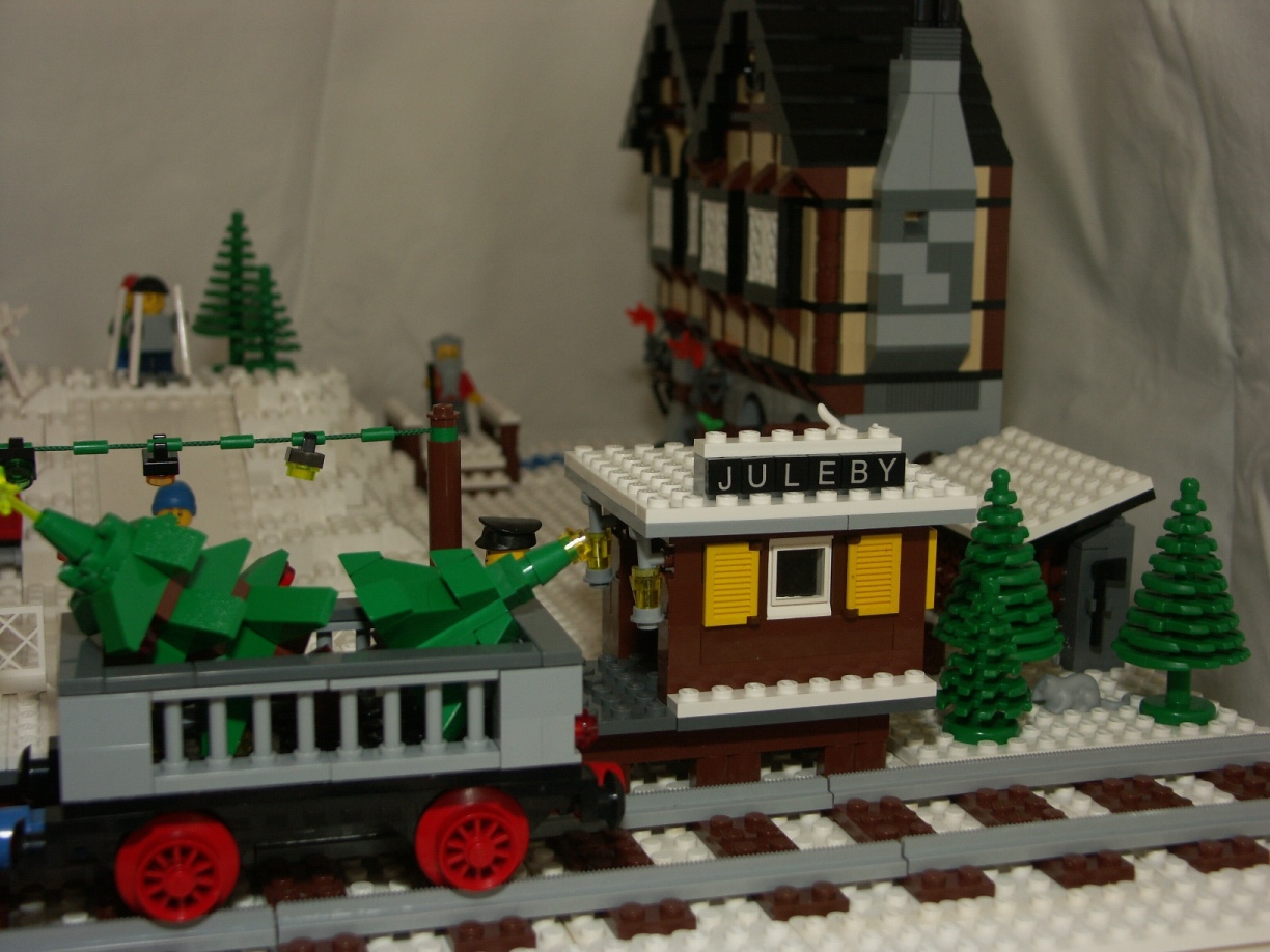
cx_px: 635
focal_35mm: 48
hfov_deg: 39.7
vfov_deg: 30.3
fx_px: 1761
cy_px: 476
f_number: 2.8
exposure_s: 1/50
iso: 100
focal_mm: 12.42
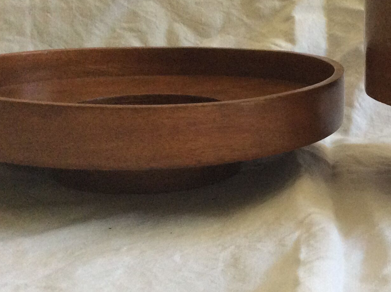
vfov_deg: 21.9
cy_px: 171
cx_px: 320
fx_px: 756
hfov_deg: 28.3
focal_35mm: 67
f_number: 2.4
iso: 160
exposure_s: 1/25
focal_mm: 3.3
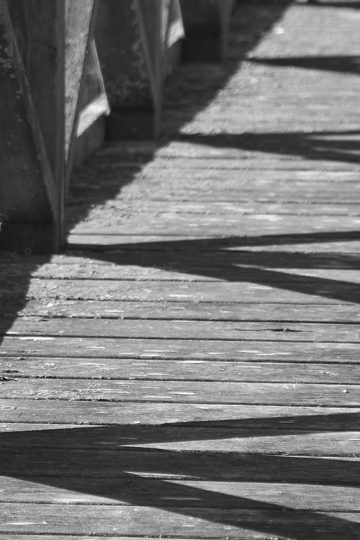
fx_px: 4380
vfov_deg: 7.0
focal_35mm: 292
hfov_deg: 4.7
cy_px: -4
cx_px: 100
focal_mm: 70
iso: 50
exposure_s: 1/160
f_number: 4.5
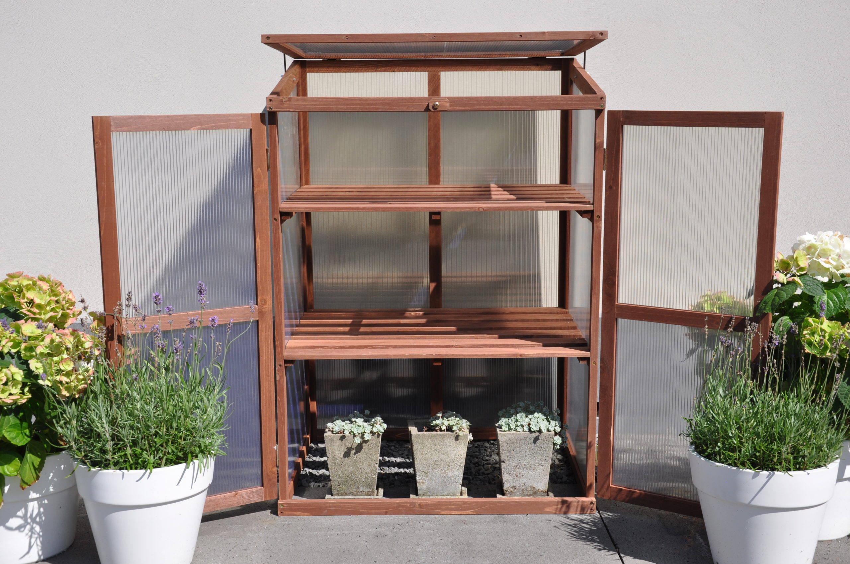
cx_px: 425
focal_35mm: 48
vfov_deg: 28.0
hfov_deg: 41.2
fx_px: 1132
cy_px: 282
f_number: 8
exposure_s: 1/500
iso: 200
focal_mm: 32
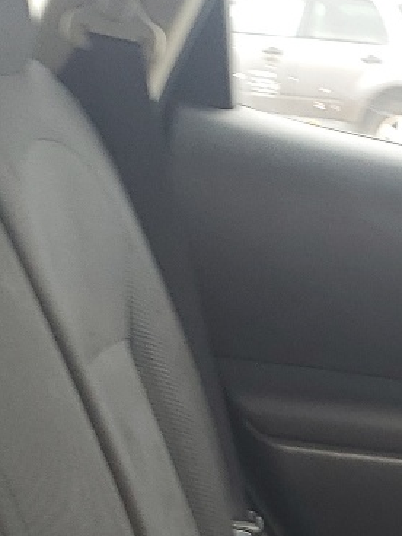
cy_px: 607
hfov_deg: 12.5
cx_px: 603
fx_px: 1750
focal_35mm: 113
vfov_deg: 16.8
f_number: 1.5
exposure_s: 1/60.2
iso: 50
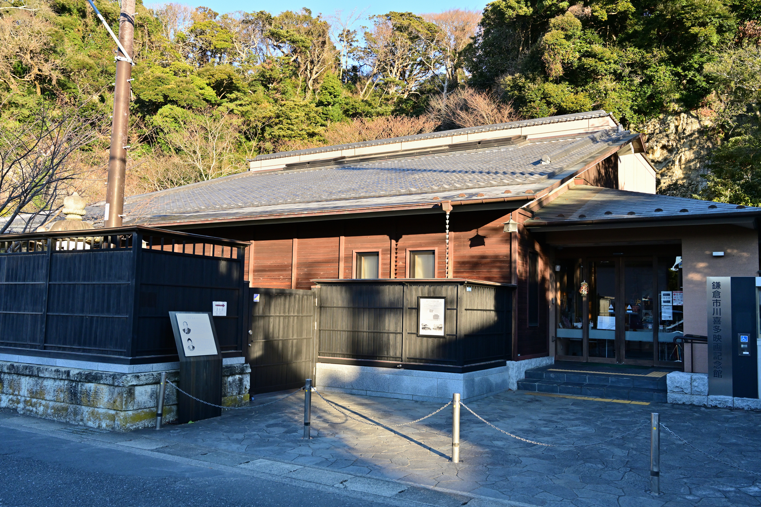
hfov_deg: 60.3
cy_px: 254
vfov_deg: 42.3
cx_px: 380
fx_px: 655
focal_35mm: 31
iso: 640
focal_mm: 31
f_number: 6.3
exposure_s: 1/500
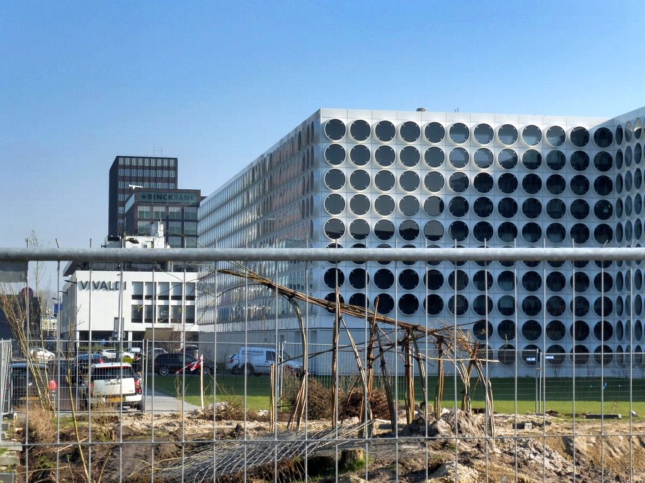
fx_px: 1675
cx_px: 322
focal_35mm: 90
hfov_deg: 21.8
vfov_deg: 16.4
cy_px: 242
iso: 100
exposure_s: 1/200
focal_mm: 16.1
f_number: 7.1
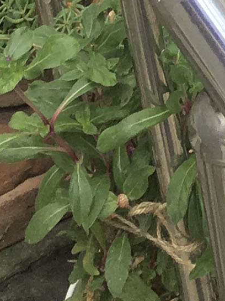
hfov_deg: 6.4
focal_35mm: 215
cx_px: 646
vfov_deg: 7.6
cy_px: -727
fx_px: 1863
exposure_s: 1/208
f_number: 2.2
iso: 25
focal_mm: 4.15
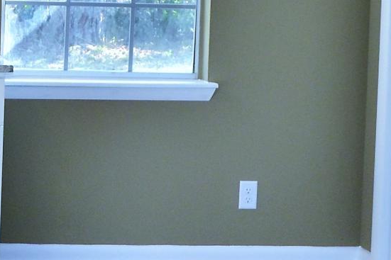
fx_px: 1596
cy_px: 50
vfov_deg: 9.3
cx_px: -204
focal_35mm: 147
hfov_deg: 13.2
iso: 400
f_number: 4
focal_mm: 18
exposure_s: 1/80
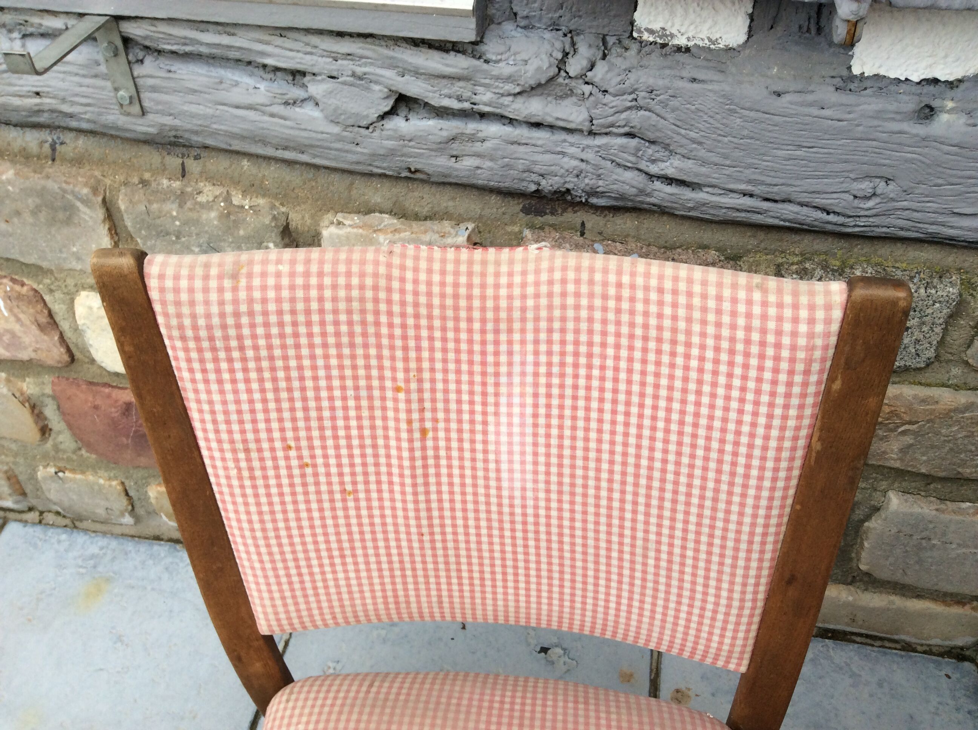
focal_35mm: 32
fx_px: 903
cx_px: 489
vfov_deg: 44.1
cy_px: 365
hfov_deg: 56.9
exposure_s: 1/50
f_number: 2.4
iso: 40
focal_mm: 3.3
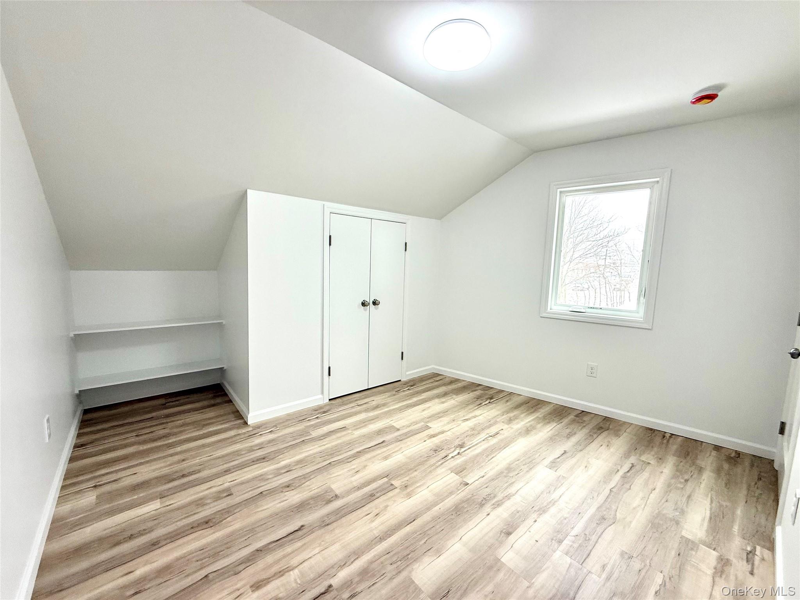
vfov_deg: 85.7
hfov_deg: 102.1
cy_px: 300
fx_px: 324
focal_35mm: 14
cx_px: 400
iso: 80
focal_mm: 2.22
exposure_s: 1/120
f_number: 2.2
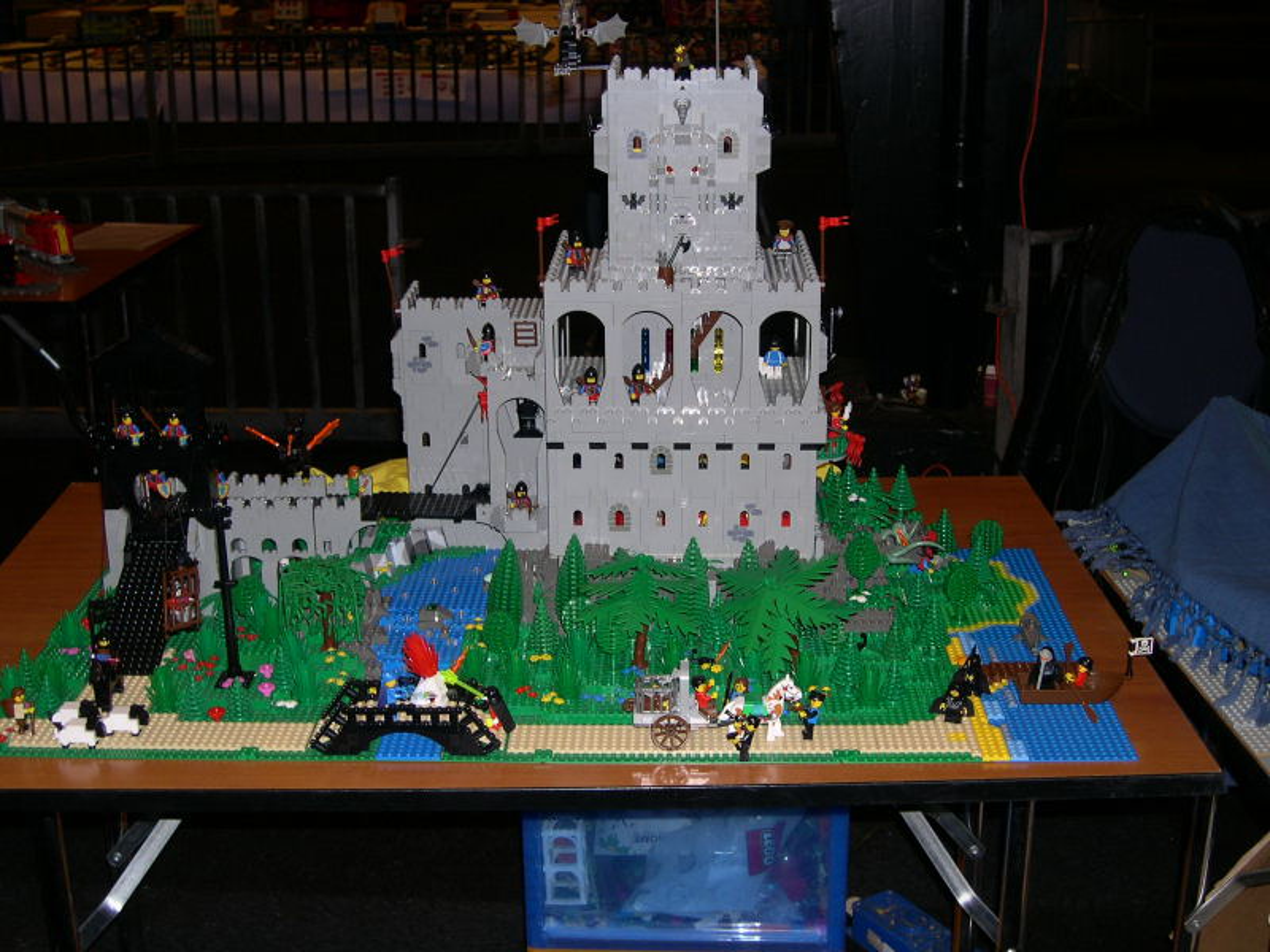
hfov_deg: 40.4
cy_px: 476
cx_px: 635
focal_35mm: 47
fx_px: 1724
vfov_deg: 30.9
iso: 100
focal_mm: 10.1
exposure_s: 1/60
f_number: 3.1
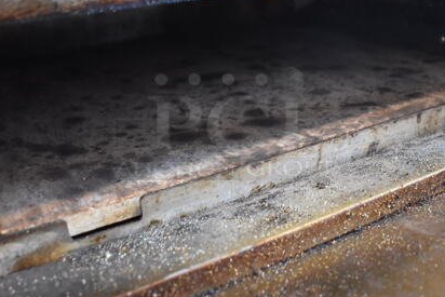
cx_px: 228
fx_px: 495
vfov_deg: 33.4
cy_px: 123
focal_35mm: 40
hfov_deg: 48.4
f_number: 3.5
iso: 2200
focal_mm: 18
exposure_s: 1/30
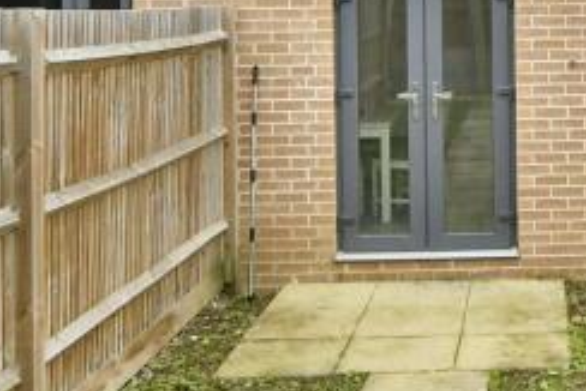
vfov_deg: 20.6
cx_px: 586
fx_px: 1026
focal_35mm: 63
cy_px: -40
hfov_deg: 29.7
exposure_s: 1/160
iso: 500
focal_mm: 10
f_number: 6.3
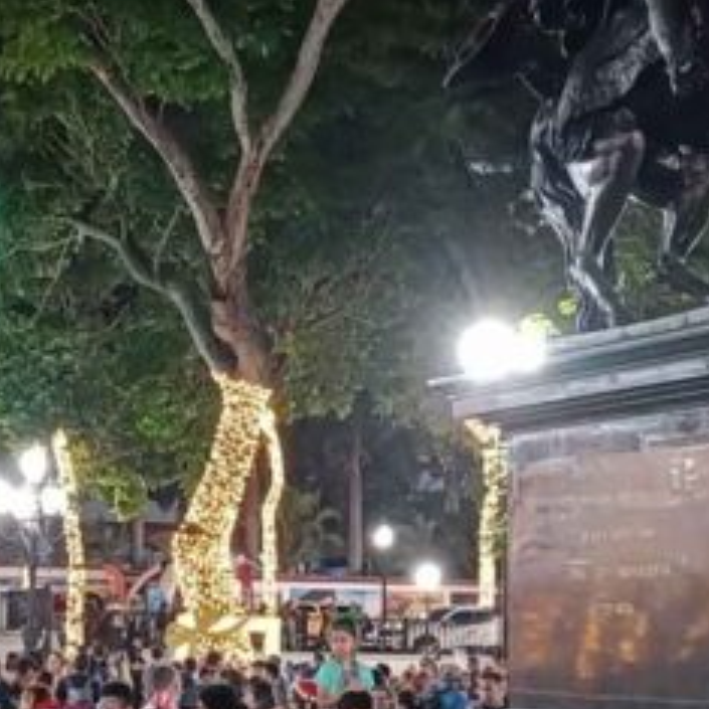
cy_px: 294
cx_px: 229
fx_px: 2178
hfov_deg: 18.4
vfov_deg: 18.5
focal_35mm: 94
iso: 1600
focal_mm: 4.71
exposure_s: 1/20
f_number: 1.7
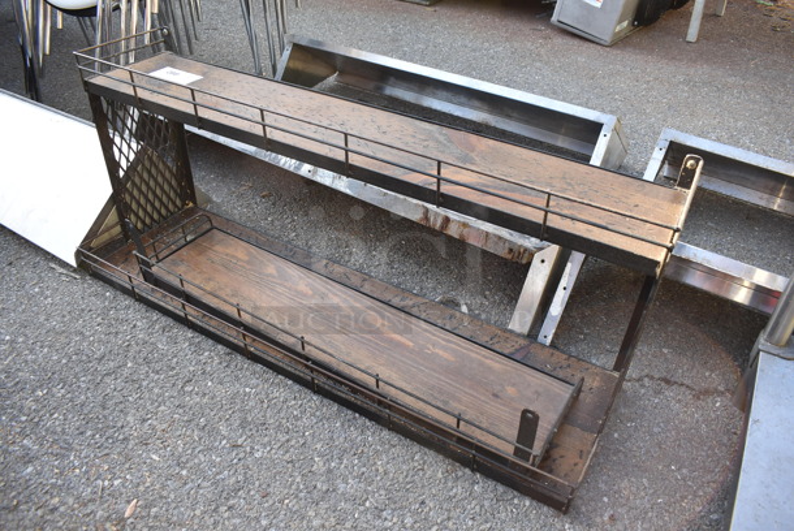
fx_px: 596
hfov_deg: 67.3
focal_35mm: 27
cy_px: 266
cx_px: 397
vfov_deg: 48.0
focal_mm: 18
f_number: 5.6
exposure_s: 1/125
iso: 360
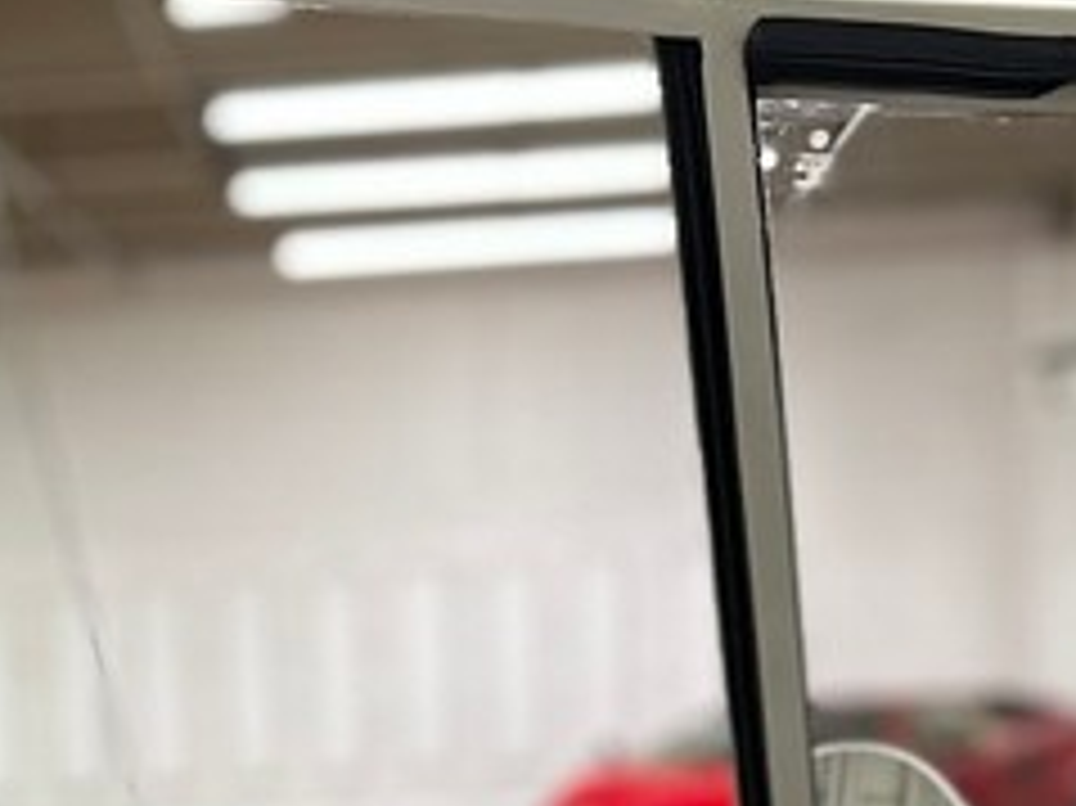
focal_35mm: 103
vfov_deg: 13.2
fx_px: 3200
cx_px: 194
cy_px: 1360
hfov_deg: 18.9
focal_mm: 6.86
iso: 200
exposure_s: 1/60
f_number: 1.78
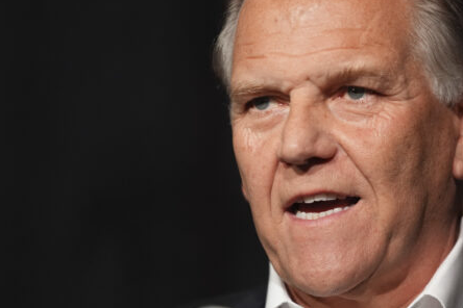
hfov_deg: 7.4
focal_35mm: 277
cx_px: 293
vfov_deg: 5.0
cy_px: 117
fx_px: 3562
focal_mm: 200
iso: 3200
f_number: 2.8
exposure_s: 1/640
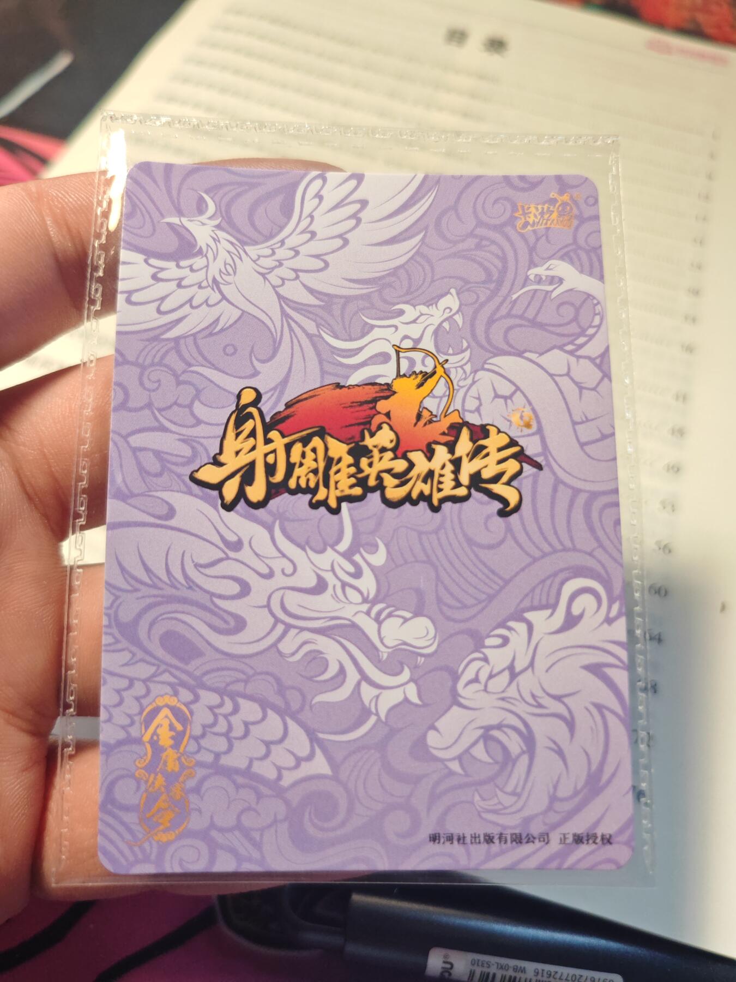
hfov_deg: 53.1
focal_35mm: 26
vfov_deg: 67.3
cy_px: 491
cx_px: 368
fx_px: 737
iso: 200
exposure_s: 1/100
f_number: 1.6
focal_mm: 5.4
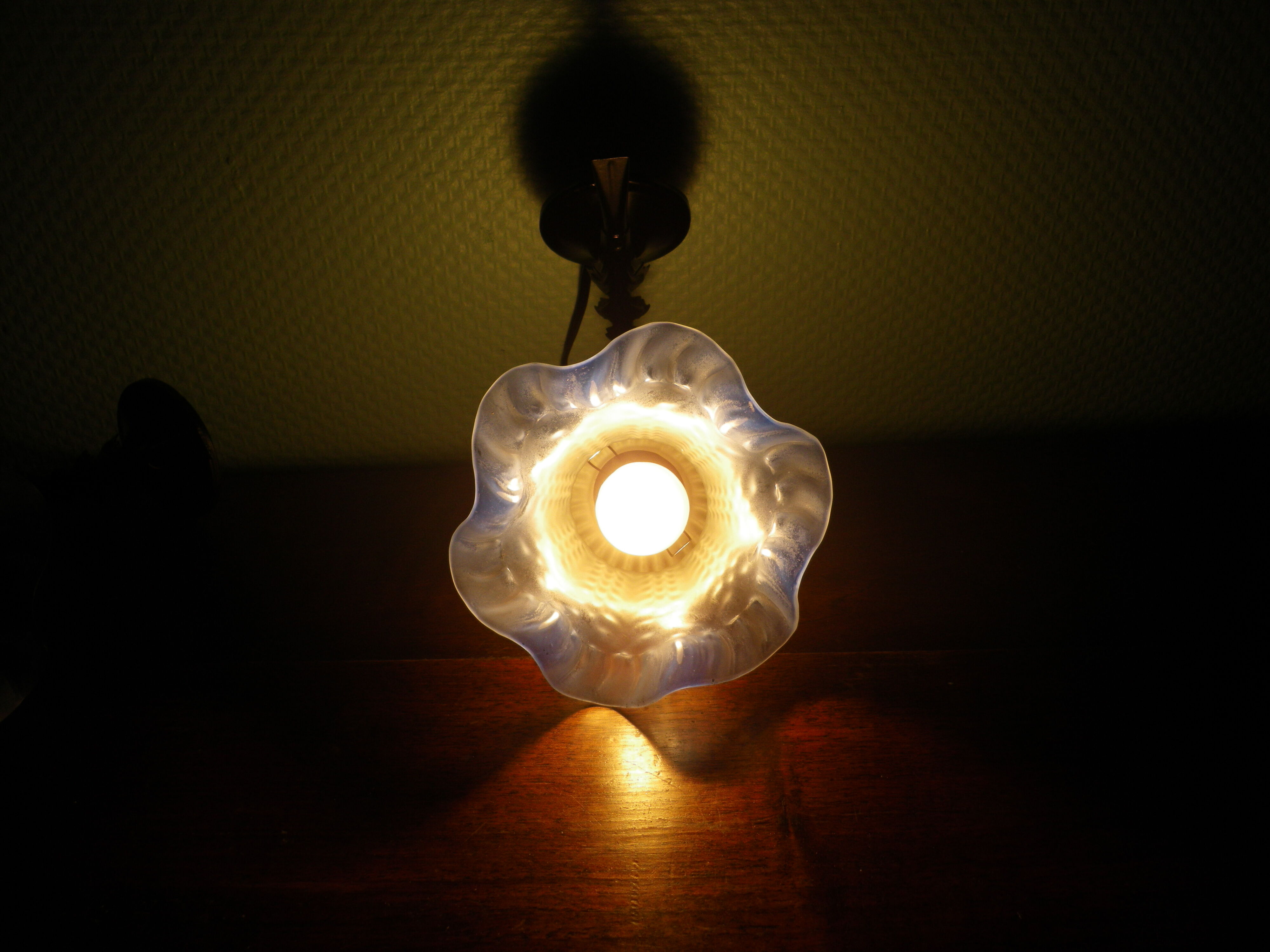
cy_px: 476
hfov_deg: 63.4
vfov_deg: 49.7
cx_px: 635
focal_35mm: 28
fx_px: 1027
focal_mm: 4.9
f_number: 2.6
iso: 64
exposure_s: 1/125
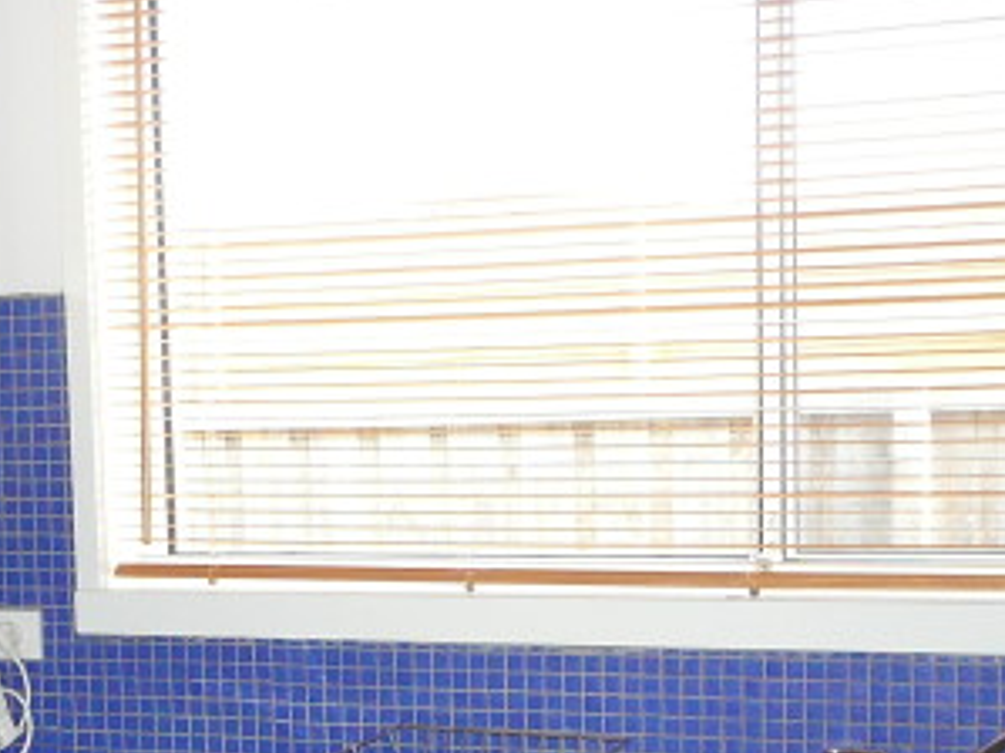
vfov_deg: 19.3
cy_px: 682
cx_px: 161
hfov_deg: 25.4
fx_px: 2177
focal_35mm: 75
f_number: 2.8
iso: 250
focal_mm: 5.2
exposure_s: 1/30
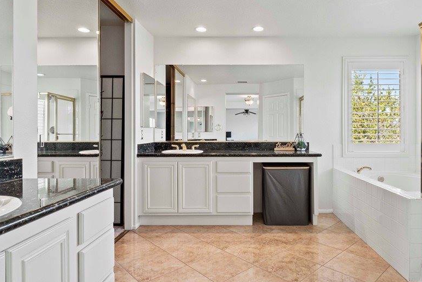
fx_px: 258
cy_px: 137
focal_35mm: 22
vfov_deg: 57.2
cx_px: 242
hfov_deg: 78.1
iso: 200
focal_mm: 8
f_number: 9
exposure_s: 1/3
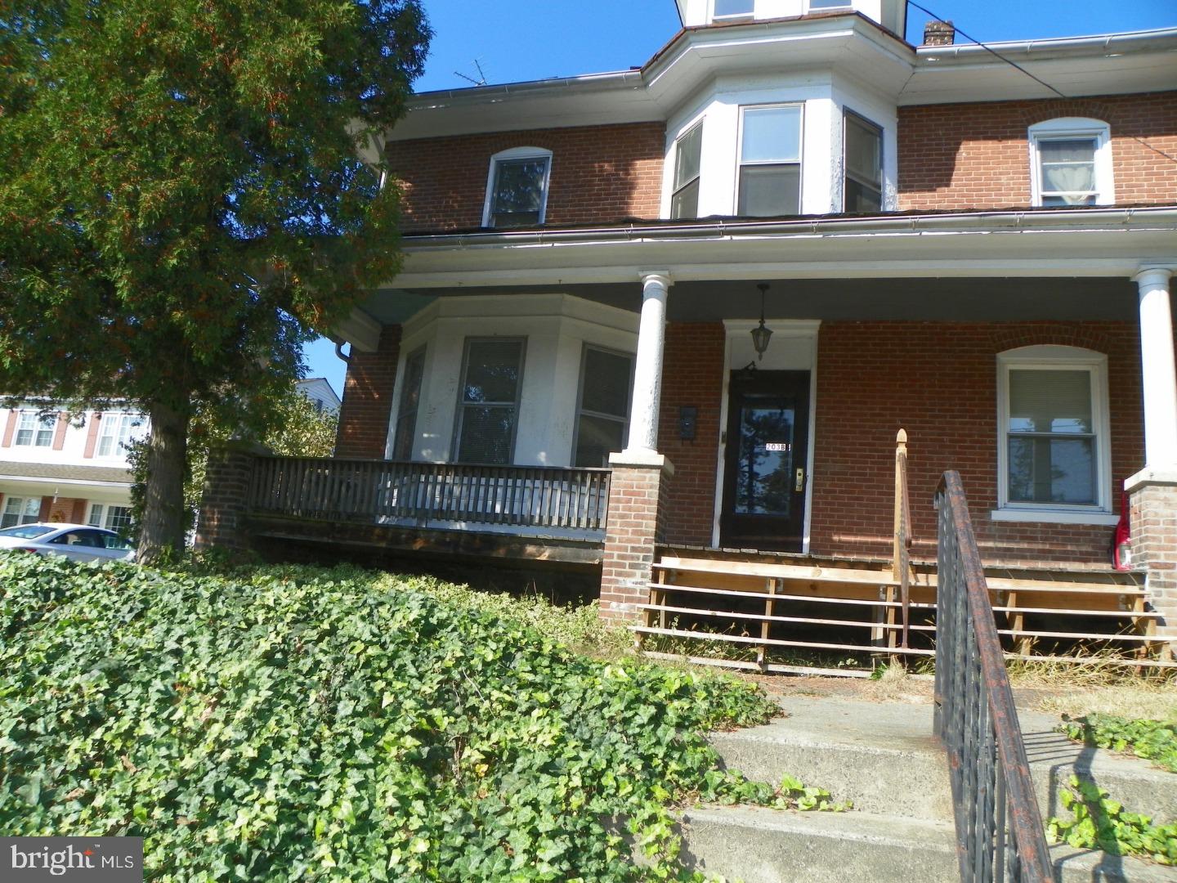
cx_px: 588
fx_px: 884
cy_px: 442
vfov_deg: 53.1
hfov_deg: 67.3
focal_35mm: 26
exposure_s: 1/250
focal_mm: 4.6
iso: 64
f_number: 4.5
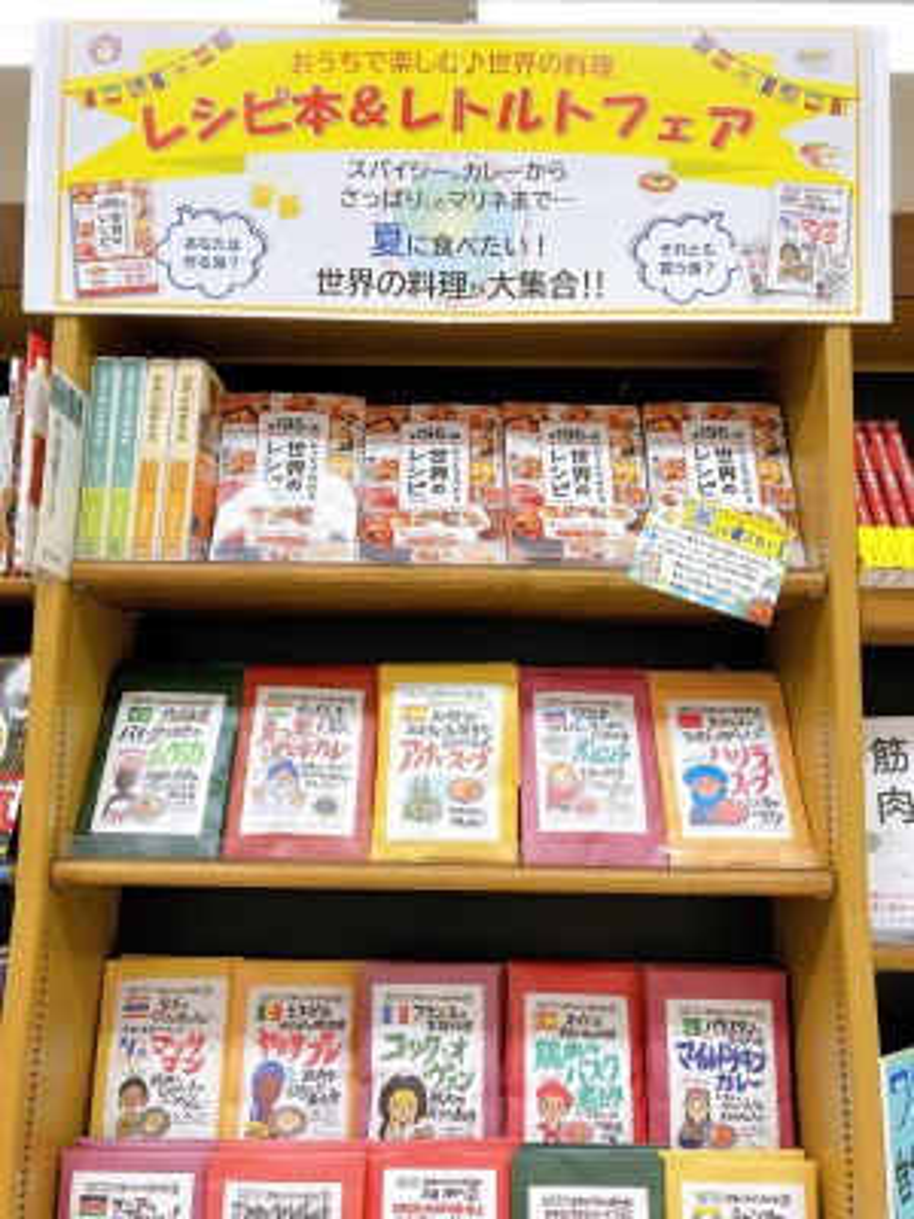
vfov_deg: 63.4
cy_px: 610
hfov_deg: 49.7
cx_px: 457
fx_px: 986
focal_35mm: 28
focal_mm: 3.99
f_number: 1.8
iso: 80
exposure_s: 1/100
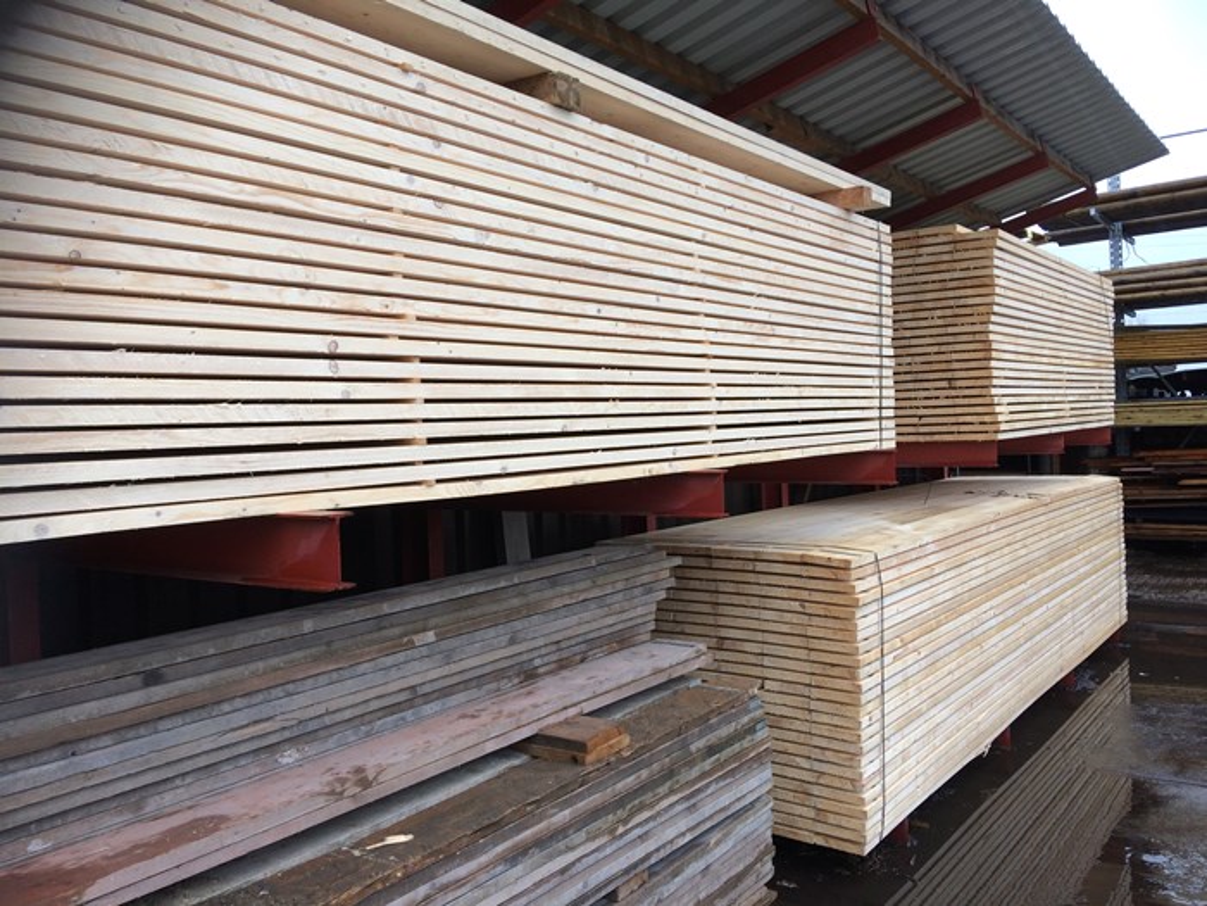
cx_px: 604
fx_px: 1011
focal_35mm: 29
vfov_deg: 48.2
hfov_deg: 61.7
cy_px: 453
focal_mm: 4.15
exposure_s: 1/50
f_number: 2.2
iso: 40
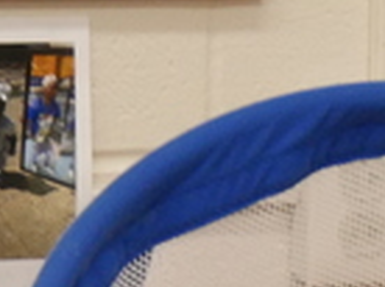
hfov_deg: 4.1
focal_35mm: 476
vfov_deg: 3.0
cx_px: 614
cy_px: 1016
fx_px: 5285
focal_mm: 32
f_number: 4.4
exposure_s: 1/80
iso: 1000
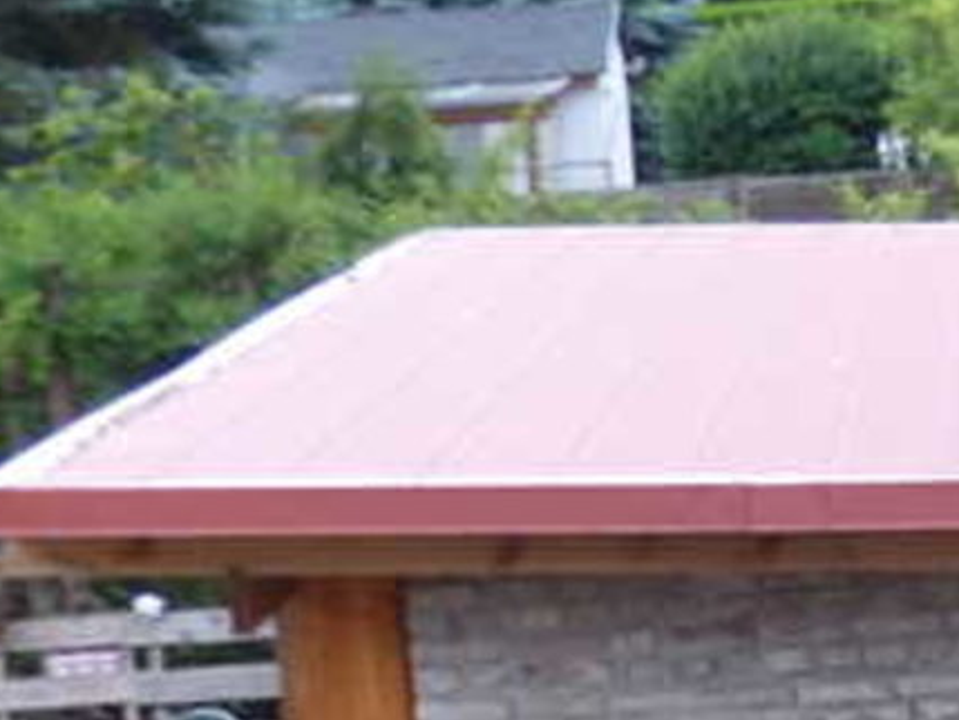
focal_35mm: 193
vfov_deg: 7.6
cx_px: 1200
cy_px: 961
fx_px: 5348
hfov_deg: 10.1
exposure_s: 1/80
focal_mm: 12.5
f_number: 2.8
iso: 100
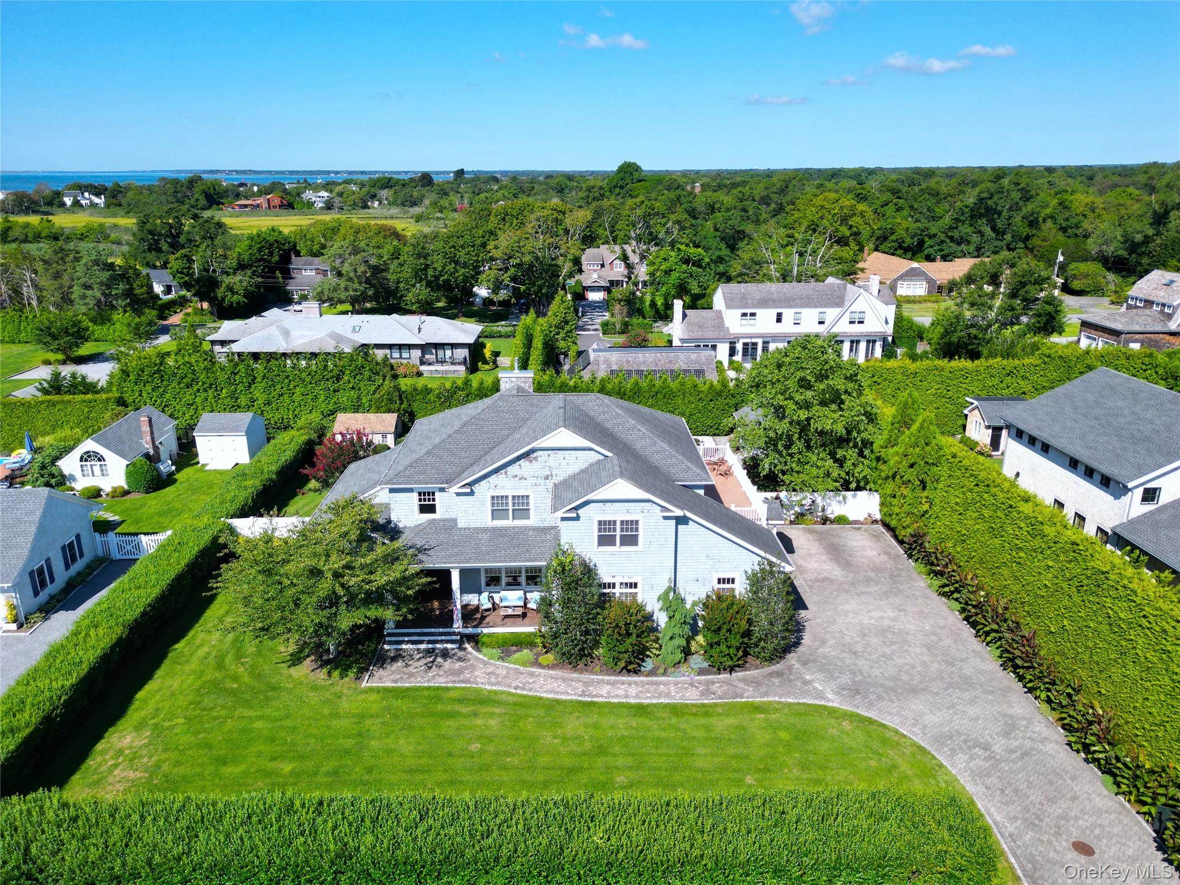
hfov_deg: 71.6
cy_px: 442
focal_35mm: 24
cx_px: 590
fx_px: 818
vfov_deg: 56.8
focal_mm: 6.72
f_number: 1.7
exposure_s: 1/2500
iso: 120
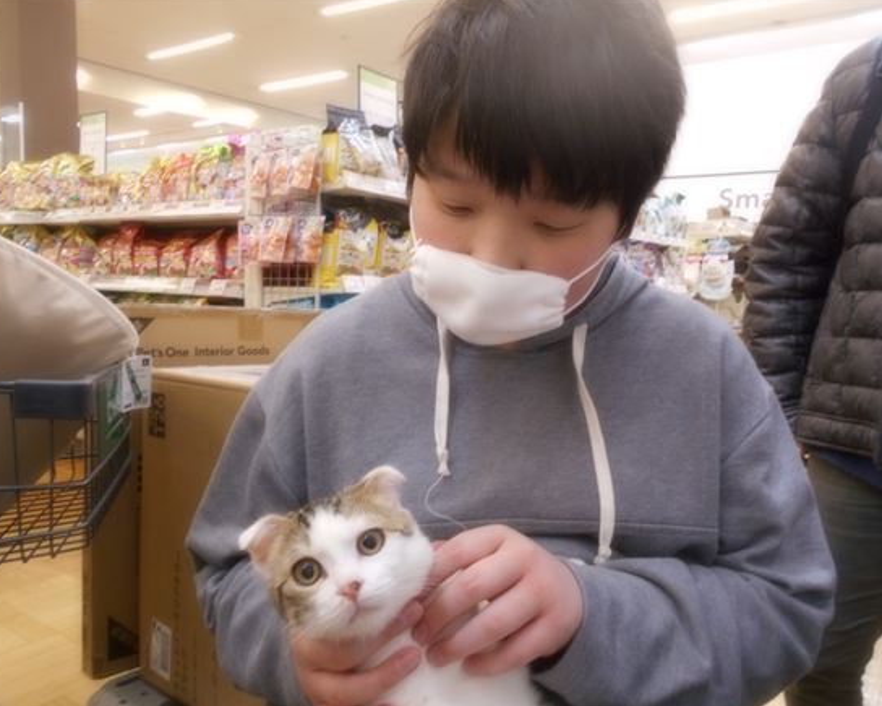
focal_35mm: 28
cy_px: 357
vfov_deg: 51.5
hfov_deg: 62.2
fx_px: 731
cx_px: 462
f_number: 3.2
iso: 250
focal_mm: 4.6
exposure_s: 1/30
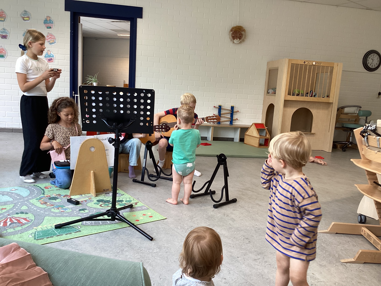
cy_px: 143
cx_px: 190
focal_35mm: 31
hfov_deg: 58.4
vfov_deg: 45.4
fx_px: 341
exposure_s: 1/50
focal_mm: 3.3
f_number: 2.4
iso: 80
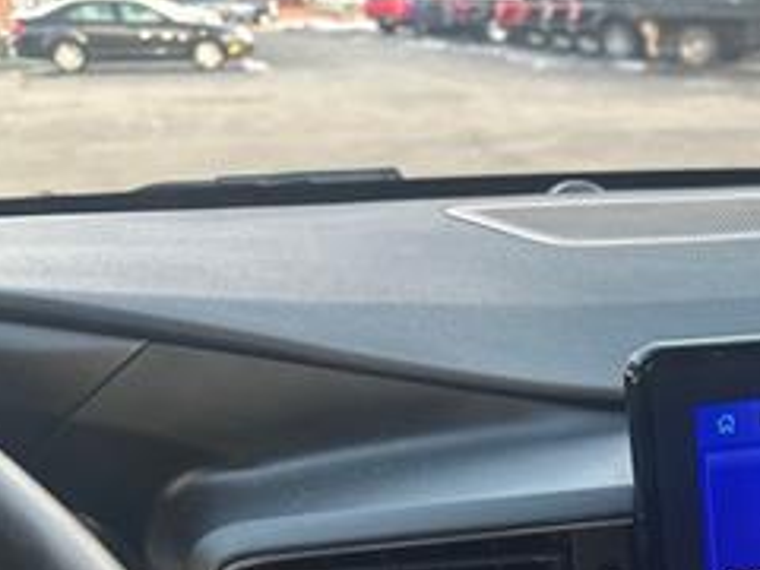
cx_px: 887
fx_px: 1405
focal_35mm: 64
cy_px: 741
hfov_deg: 27.1
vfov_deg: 20.9
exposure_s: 1/46
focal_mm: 6.86
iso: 400
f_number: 1.78
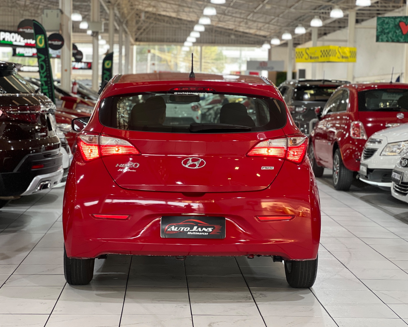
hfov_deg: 23.6
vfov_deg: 18.9
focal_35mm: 81
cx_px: 196
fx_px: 978
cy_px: 164
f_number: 2.8
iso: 250
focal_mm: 9
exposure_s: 1/40
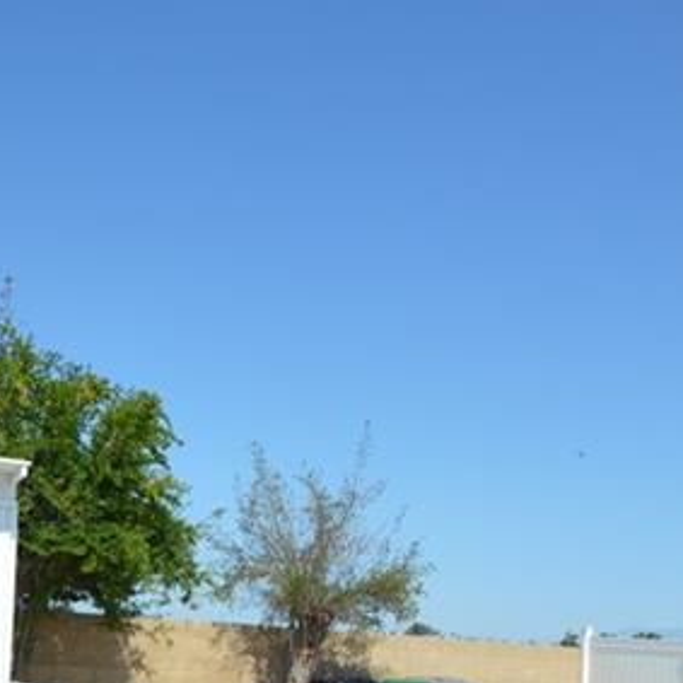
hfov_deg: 35.9
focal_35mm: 46
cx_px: 521
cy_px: 642
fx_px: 1027
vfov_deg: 34.3
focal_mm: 10
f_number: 8
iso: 100
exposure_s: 1/250
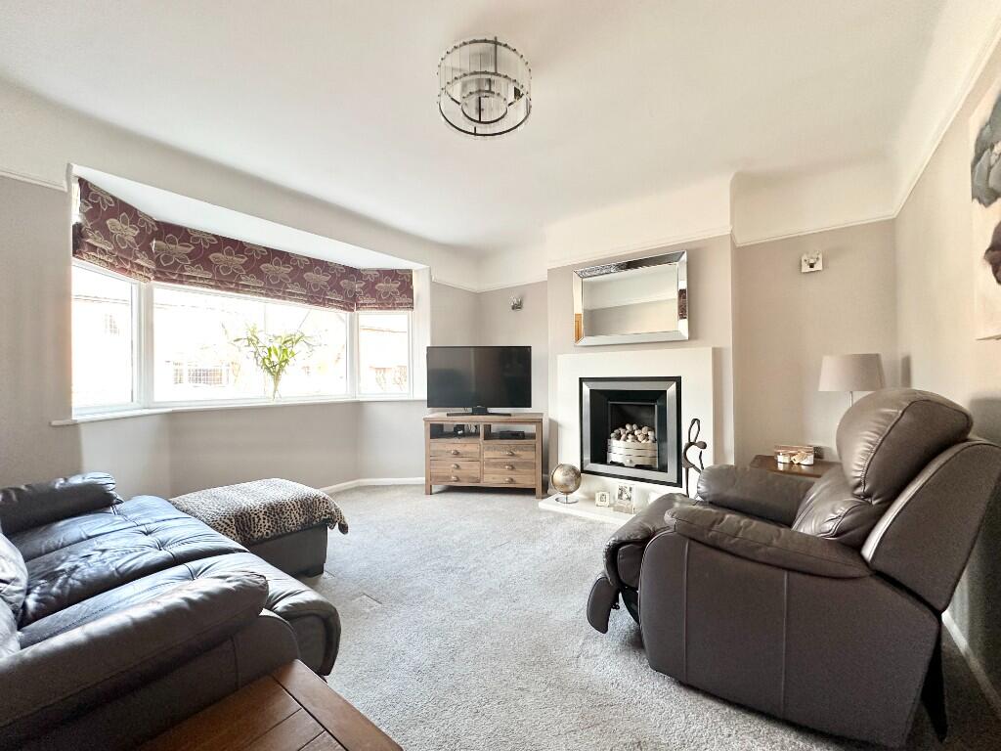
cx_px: 500
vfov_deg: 85.7
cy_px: 376
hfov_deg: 102.1
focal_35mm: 14
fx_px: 405
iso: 160
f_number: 2.2
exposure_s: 1/99
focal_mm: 2.22
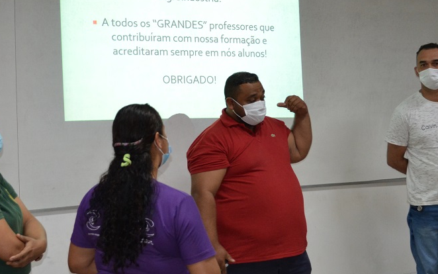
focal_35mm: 81
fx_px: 964
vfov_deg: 16.2
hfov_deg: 25.6
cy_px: 148
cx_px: 184
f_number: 5
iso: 1250
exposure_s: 1/60
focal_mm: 35
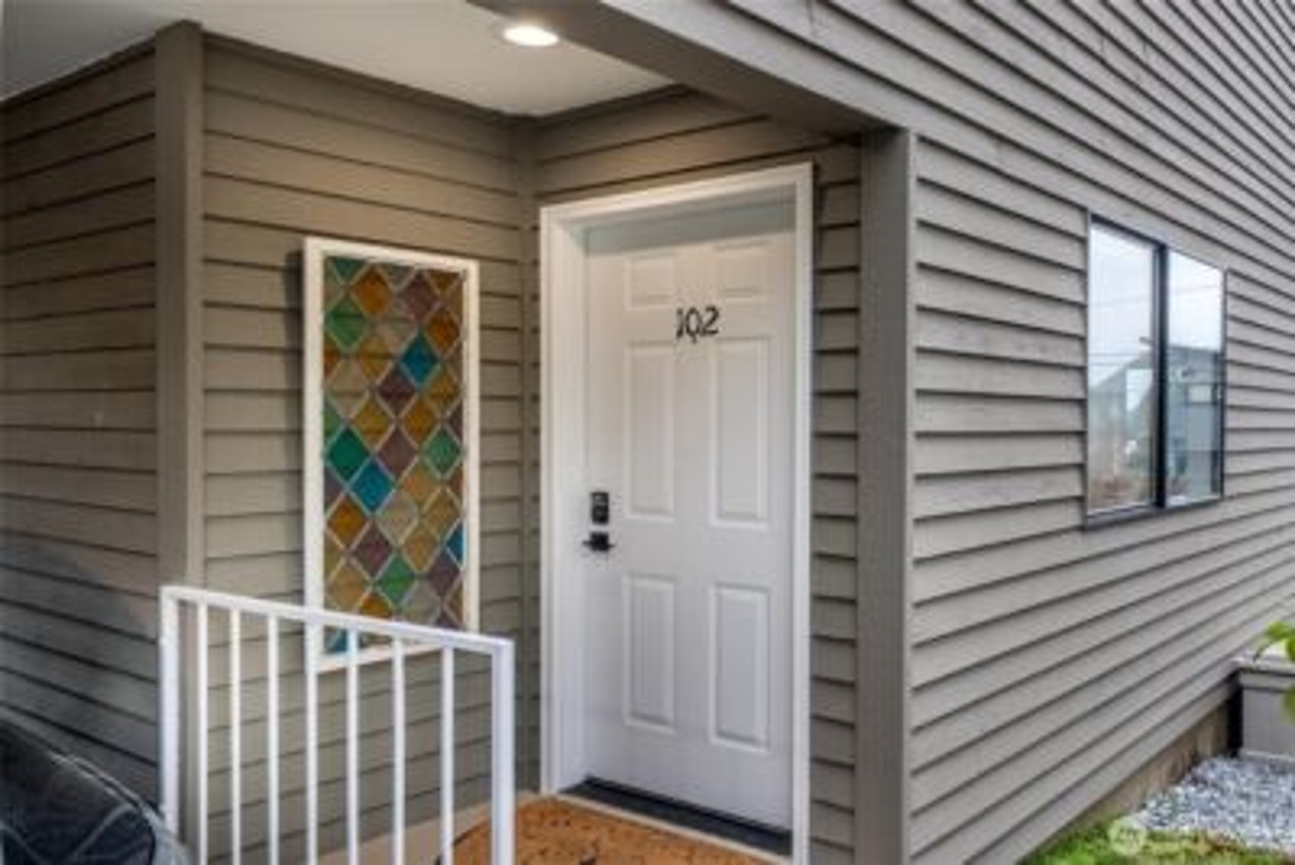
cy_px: 432
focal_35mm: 20
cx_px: 648
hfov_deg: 84.0
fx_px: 720
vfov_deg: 62.0
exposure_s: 1/30
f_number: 7.1
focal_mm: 20
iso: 200
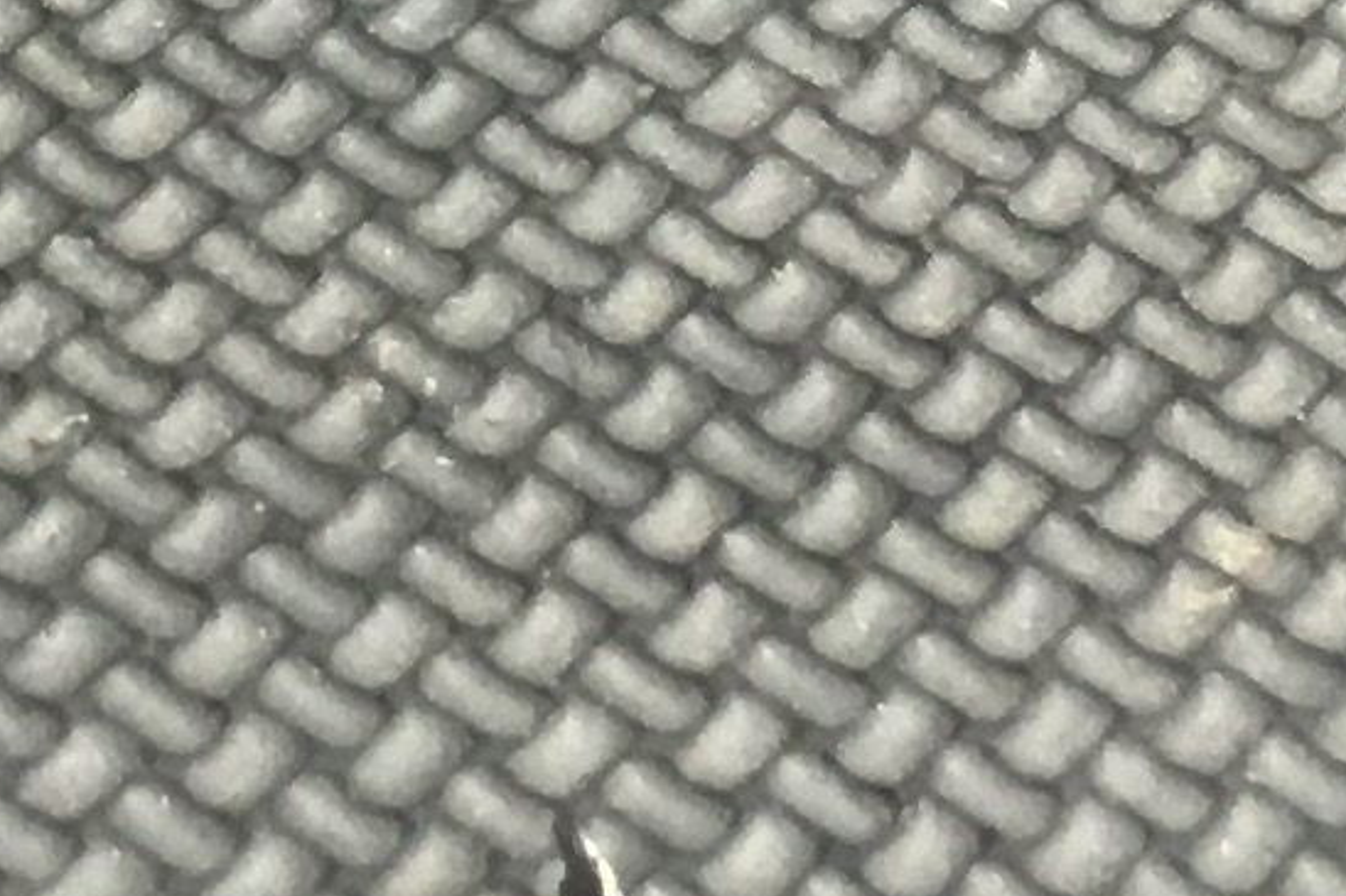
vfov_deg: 5.8
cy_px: -1561
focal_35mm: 222
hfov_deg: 9.3
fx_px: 8297
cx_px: 1022
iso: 40
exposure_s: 1/30
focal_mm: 4.15
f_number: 2.2
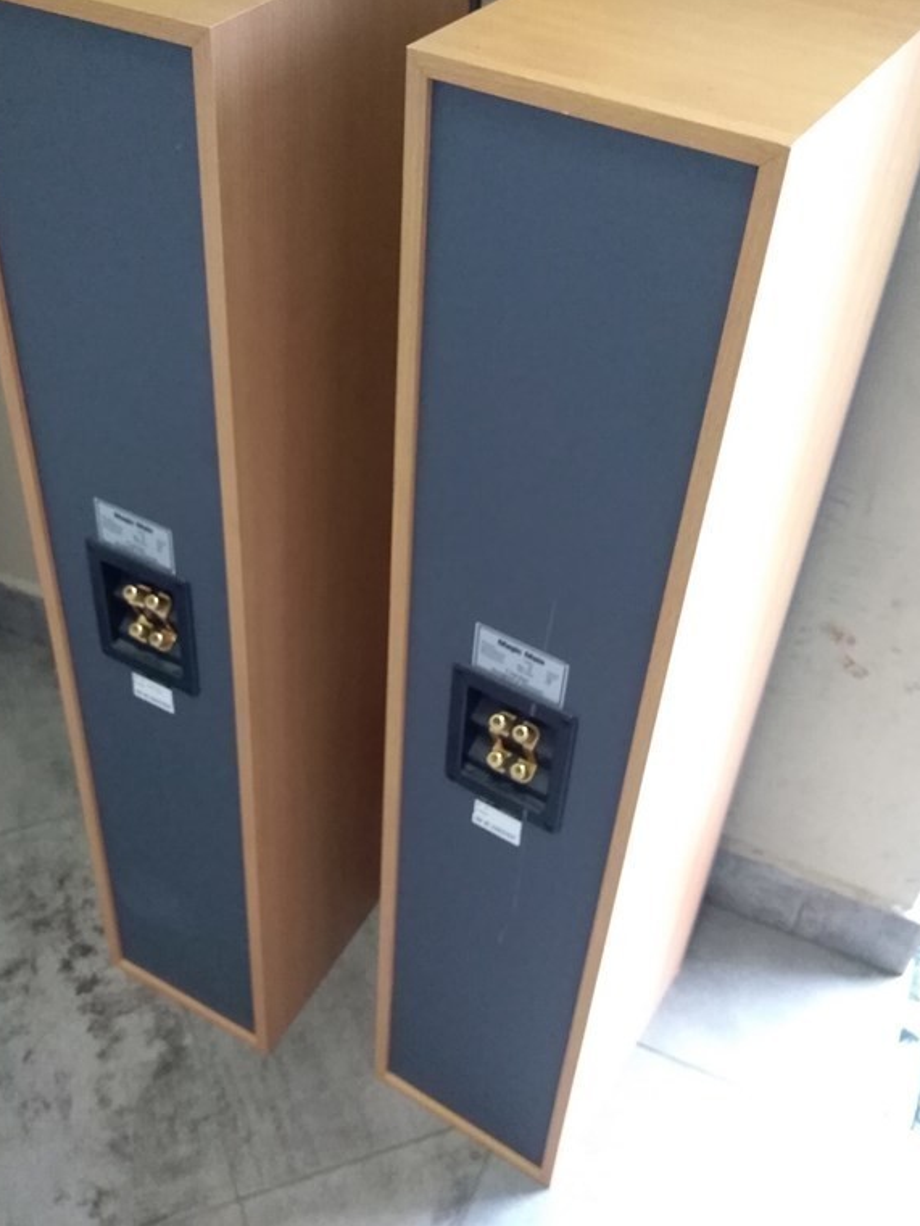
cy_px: 611
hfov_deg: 40.6
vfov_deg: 52.6
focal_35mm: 35
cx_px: 392
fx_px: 1240
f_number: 2
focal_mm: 3.52
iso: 715
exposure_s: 1/33.3
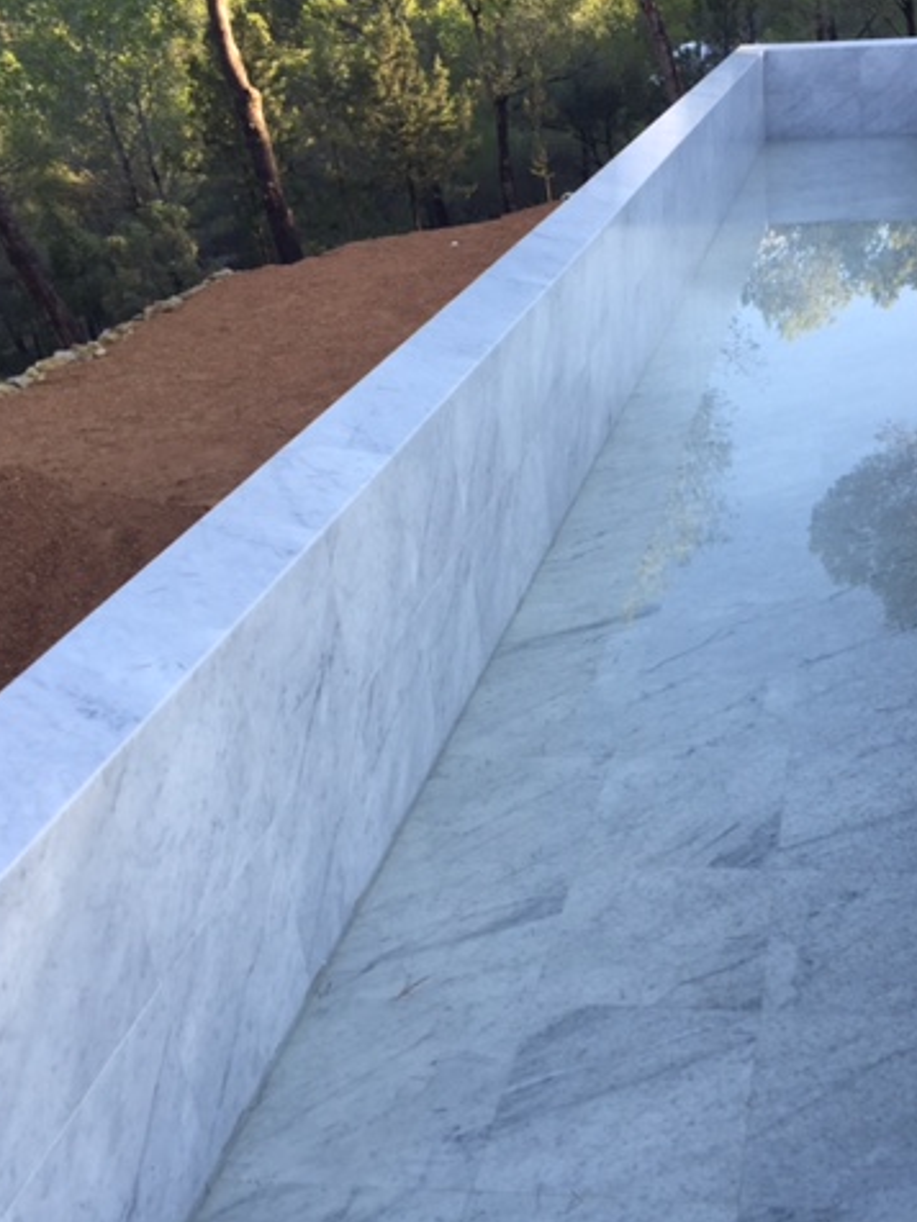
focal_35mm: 39
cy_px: 608
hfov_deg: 35.7
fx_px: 1378
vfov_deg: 47.9
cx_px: 727
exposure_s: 1/408
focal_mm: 4.15
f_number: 2.2
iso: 32
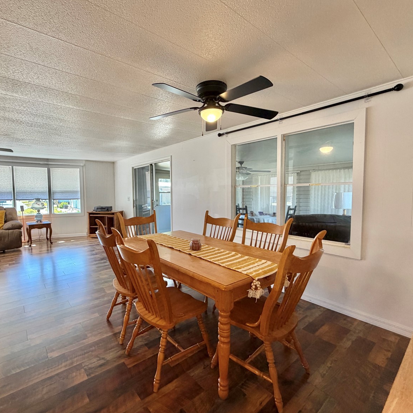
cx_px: 184
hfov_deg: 83.7
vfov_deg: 84.0
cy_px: 207
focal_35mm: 17
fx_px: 229
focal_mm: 2.22
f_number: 2.2
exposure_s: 1/120
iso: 250
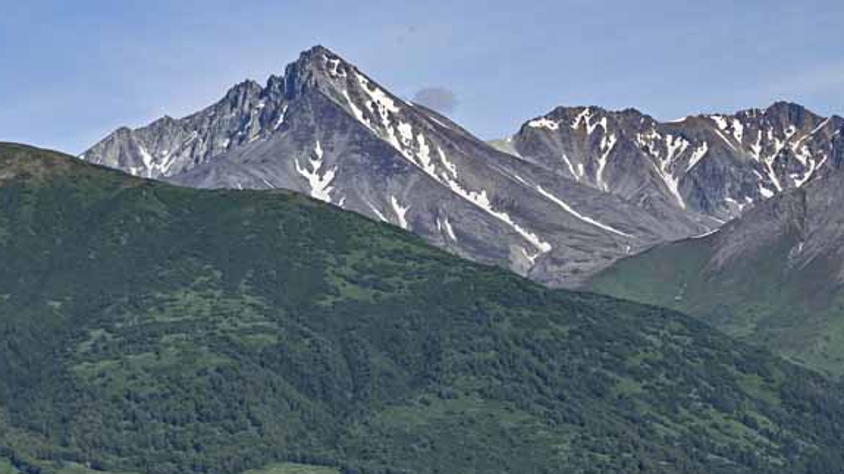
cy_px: 181
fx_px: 3915
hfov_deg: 12.3
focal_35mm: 175
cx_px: 358
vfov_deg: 6.9
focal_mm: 120
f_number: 6.3
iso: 100
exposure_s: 1/1250
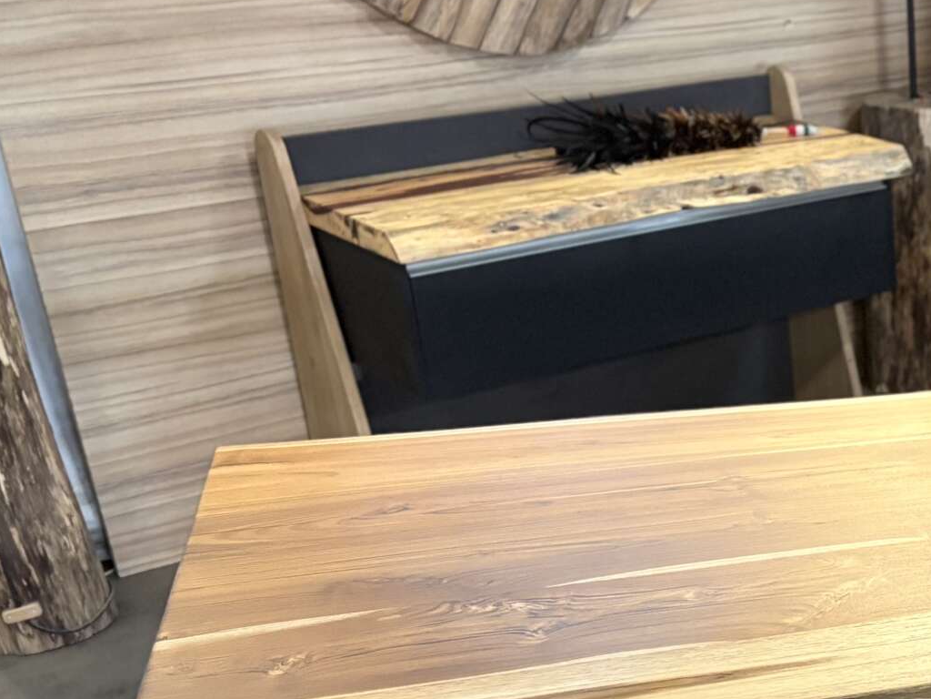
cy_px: 613
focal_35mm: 65
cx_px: 1087
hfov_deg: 26.8
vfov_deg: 22.1
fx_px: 1748
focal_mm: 5.96
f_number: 1.6
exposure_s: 1/33
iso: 400
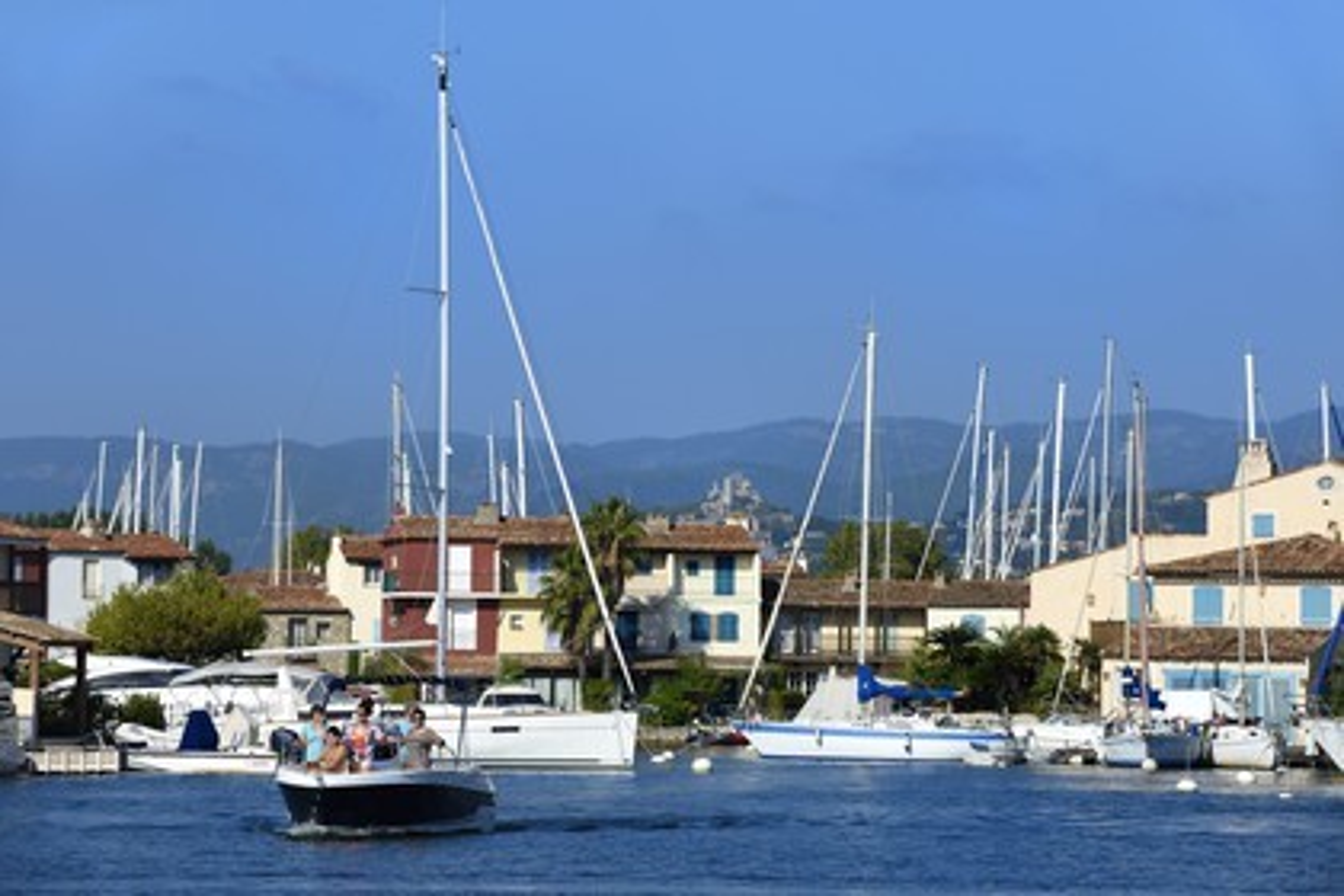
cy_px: 448
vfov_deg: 7.4
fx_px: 6906
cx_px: 672
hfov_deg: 11.1
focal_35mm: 185
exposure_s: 1/320
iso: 200
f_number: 11
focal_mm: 185
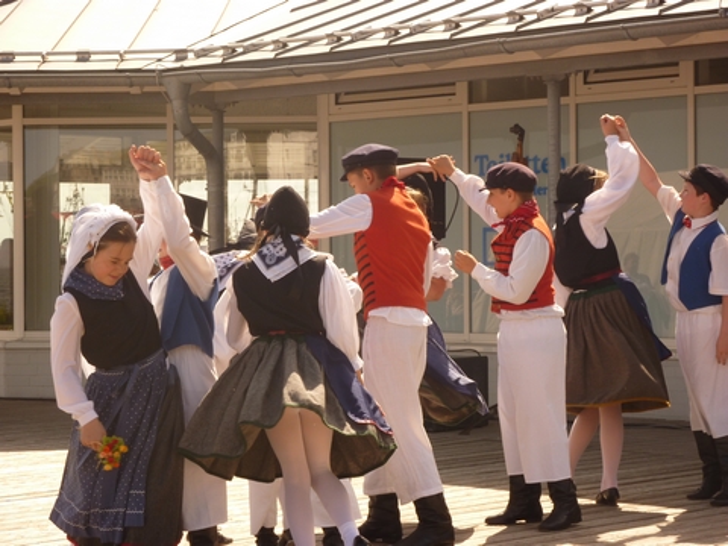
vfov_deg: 13.3
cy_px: 273
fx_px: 2334
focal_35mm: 111
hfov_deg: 17.7
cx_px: 364
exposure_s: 1/320
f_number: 4.4
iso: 80
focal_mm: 18.2
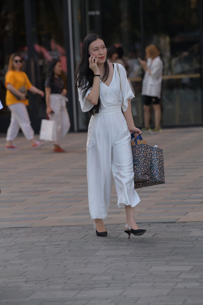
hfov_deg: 6.9
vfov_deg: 10.3
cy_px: 152
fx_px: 1691
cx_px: 102
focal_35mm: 200
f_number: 5
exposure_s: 1/320
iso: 500
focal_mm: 200
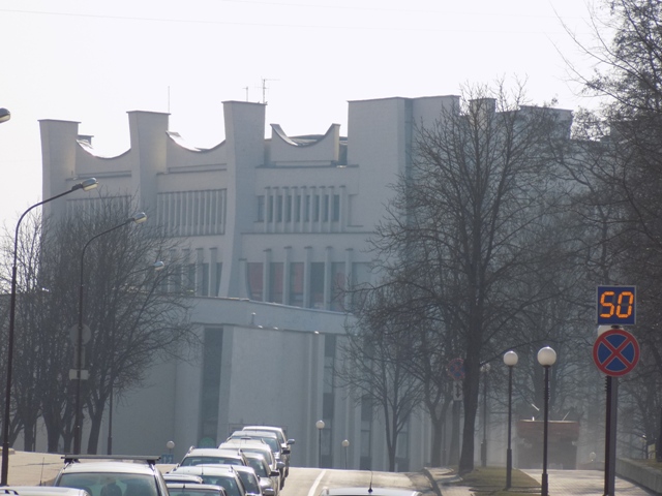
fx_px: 4494
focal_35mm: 235
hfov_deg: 8.4
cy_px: 248
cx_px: 331
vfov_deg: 6.3
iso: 80
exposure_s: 1/400
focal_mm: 41.8
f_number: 5.6
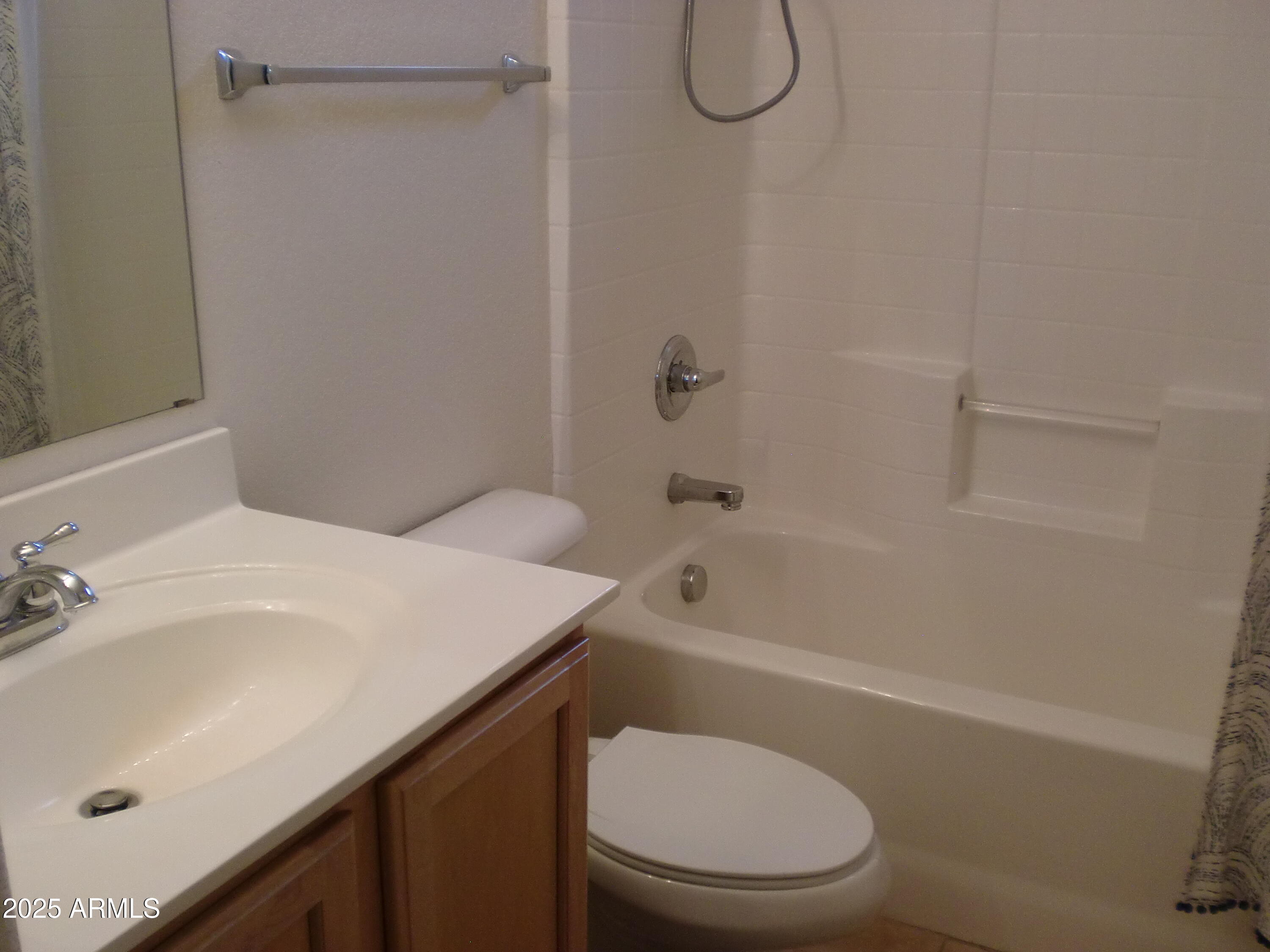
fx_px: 1284
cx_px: 635
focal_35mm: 35
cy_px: 476
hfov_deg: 52.6
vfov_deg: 40.7
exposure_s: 1/60
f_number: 3.1
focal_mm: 6.3
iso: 160
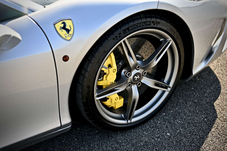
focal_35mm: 50
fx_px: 315
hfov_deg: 39.6
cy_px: 76
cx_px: 114
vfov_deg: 27.0
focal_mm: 50
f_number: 1.8
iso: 100
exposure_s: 1/1250
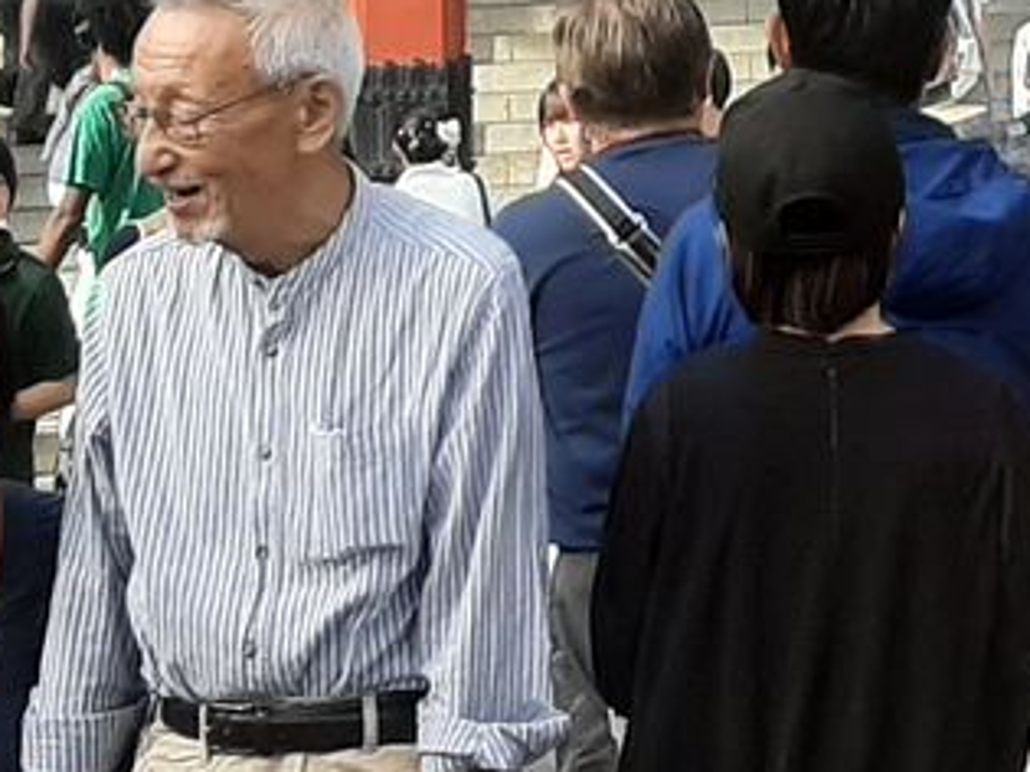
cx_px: 1053
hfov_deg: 14.7
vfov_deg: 10.7
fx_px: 3926
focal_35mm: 132
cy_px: -481
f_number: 1.7
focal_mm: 3.93
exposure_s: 1/1277
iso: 40
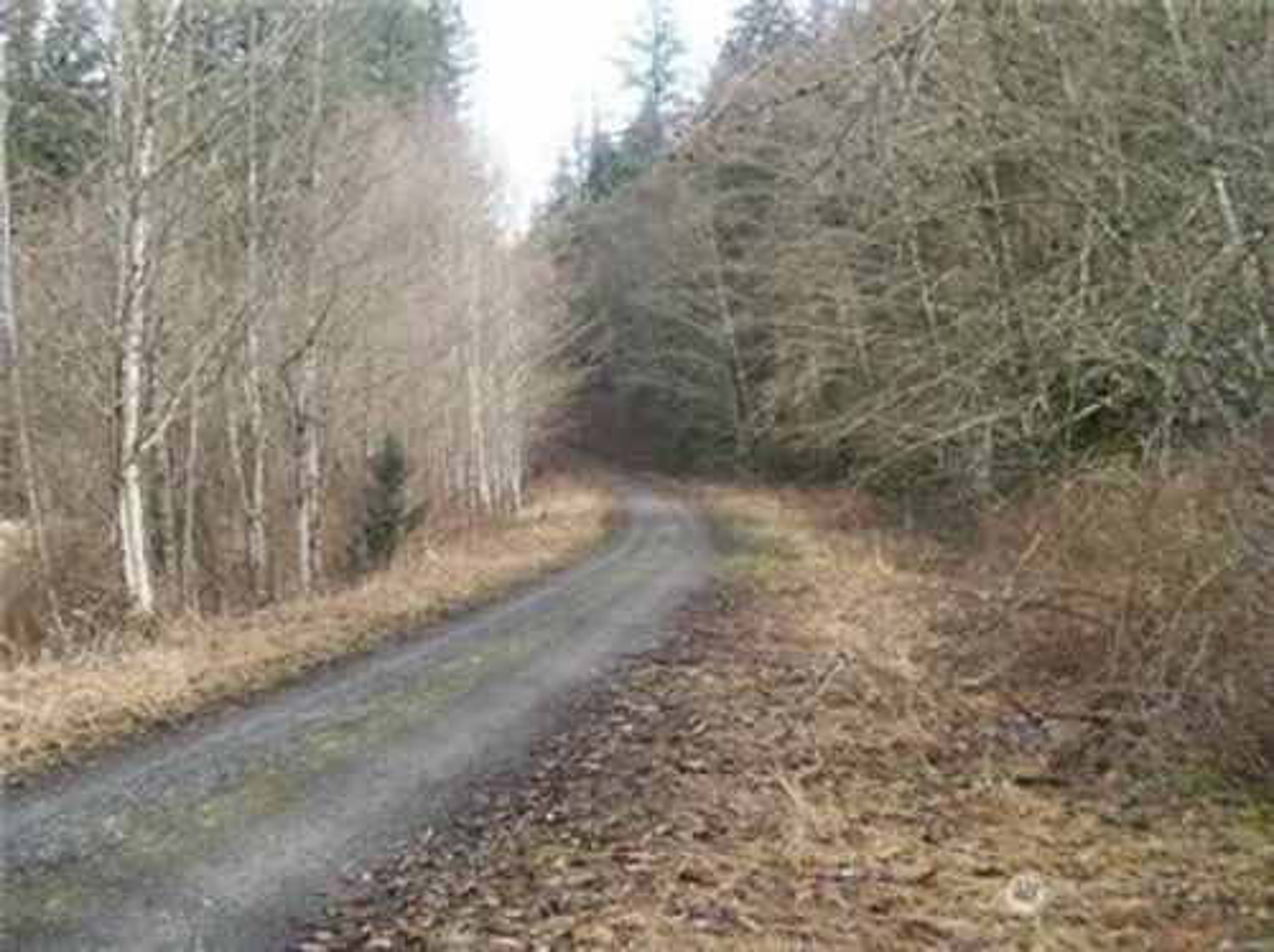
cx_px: 637
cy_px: 476
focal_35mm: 36
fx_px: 1324
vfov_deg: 39.6
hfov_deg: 51.4
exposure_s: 1/315
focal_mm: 6
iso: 80
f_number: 2.7
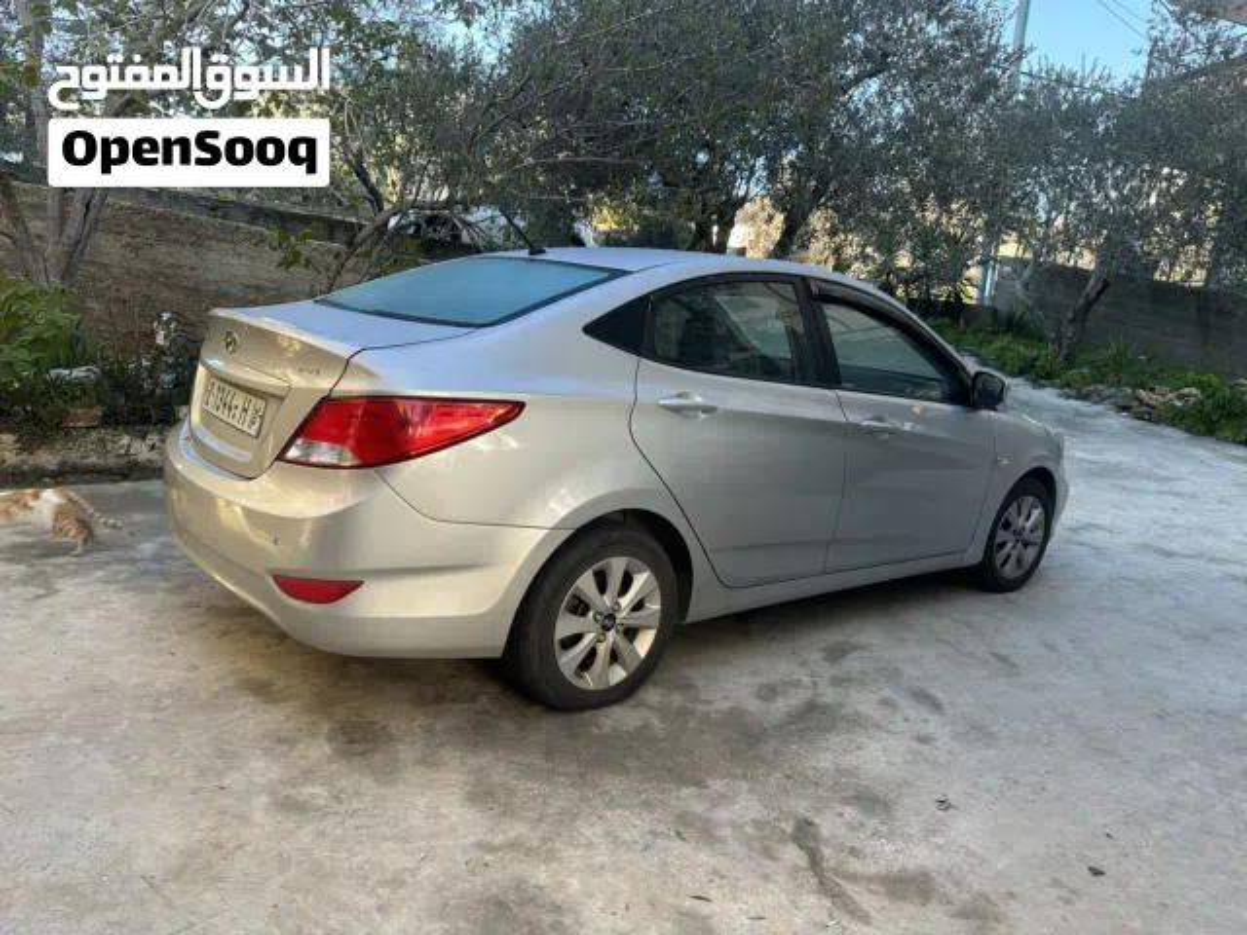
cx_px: 624
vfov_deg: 56.8
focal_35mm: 24
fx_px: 865
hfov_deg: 71.6
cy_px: 468
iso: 64
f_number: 1.78
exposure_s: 1/174
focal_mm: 6.86
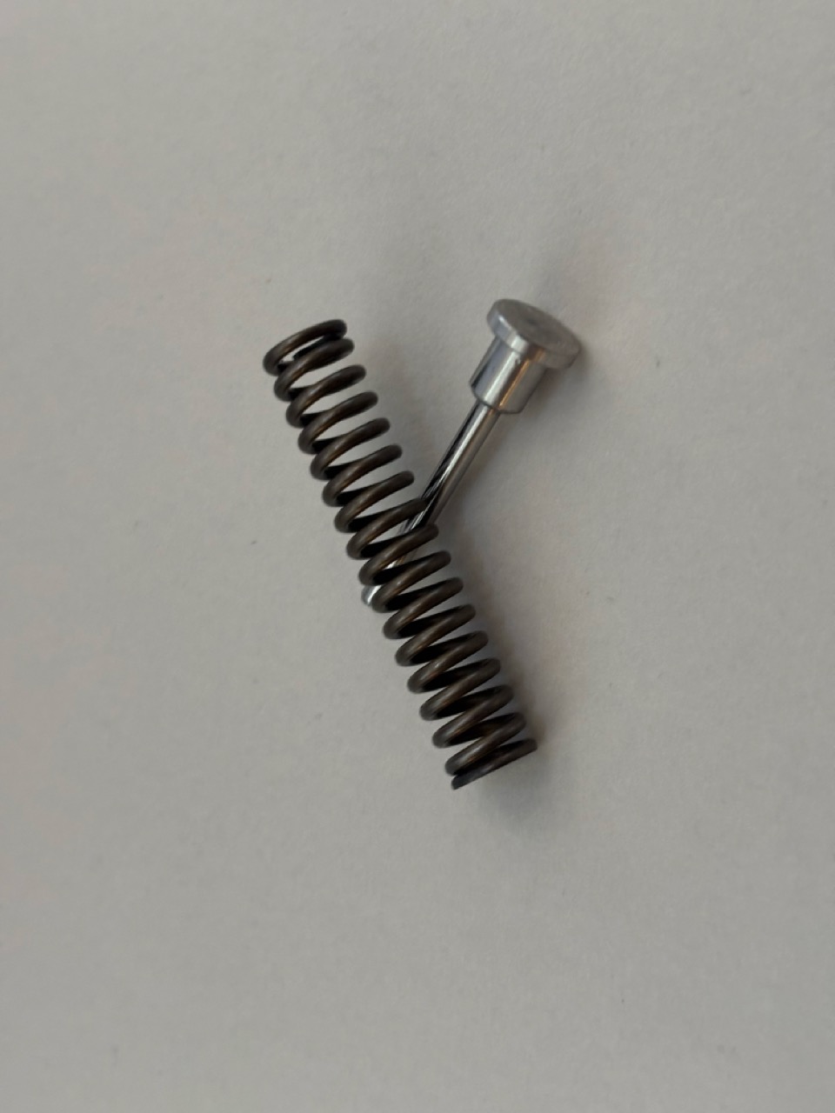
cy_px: 556
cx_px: 418
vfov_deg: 36.8
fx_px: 1672
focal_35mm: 52
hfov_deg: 28.0
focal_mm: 5.96
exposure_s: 1/40
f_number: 1.6
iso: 200
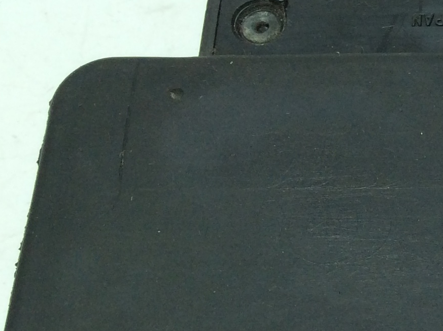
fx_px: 1214
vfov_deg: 15.4
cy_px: 291
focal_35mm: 95
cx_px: 620
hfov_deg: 18.8
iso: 32
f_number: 2.4
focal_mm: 3.3
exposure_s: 1/272
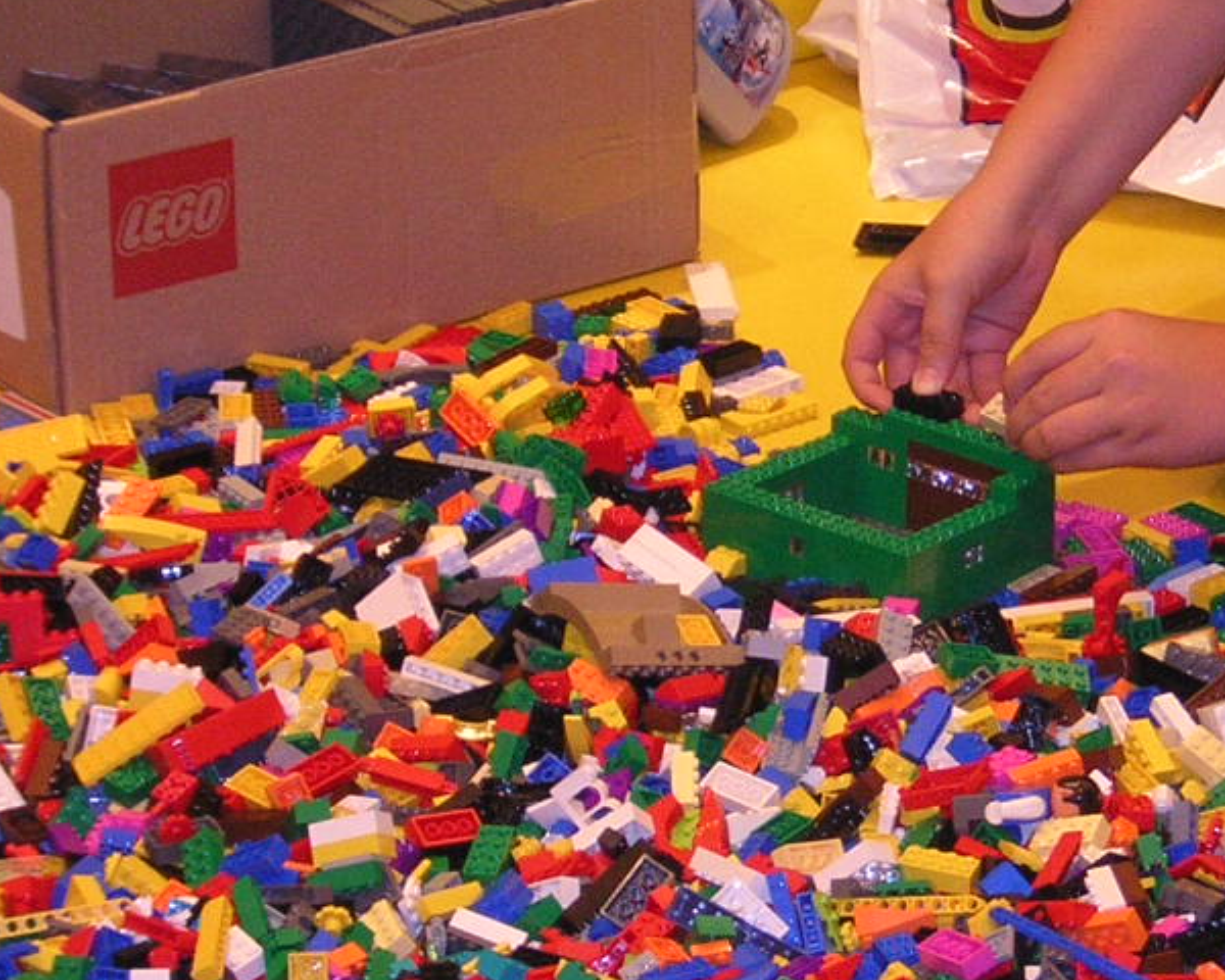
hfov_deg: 10.7
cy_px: 480
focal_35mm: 180
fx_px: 6526
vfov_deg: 8.6
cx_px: 986
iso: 386
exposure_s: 1/60.1
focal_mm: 14.1
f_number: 4.7
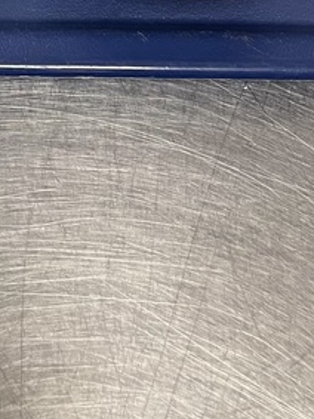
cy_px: -265
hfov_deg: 15.4
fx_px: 1138
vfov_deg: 17.9
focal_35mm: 94
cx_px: -18
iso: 80
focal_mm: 4.2
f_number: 1.6
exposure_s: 1/60
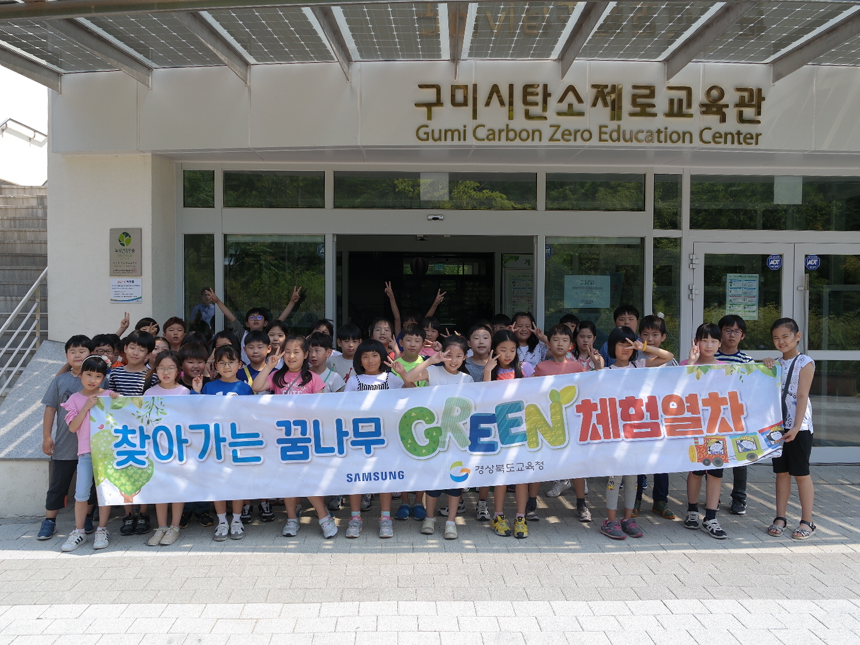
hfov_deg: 55.3
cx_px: 421
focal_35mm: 33
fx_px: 820
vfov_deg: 43.0
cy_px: 323
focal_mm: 20
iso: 100
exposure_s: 1/250
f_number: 5.6
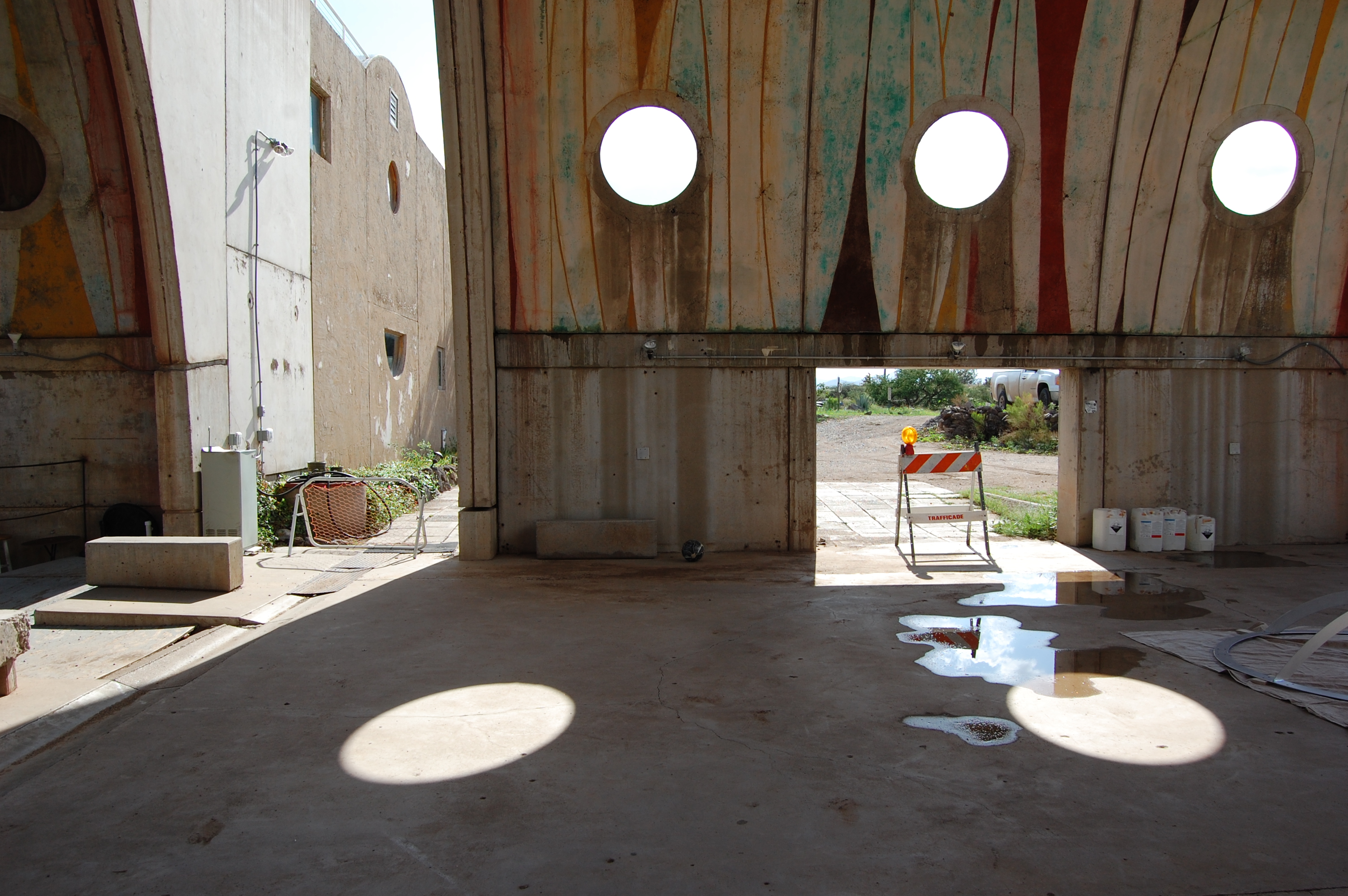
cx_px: 674
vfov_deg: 47.8
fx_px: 1010
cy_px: 448
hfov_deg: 67.4
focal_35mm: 27
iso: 200
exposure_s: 1/250
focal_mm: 18
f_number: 8
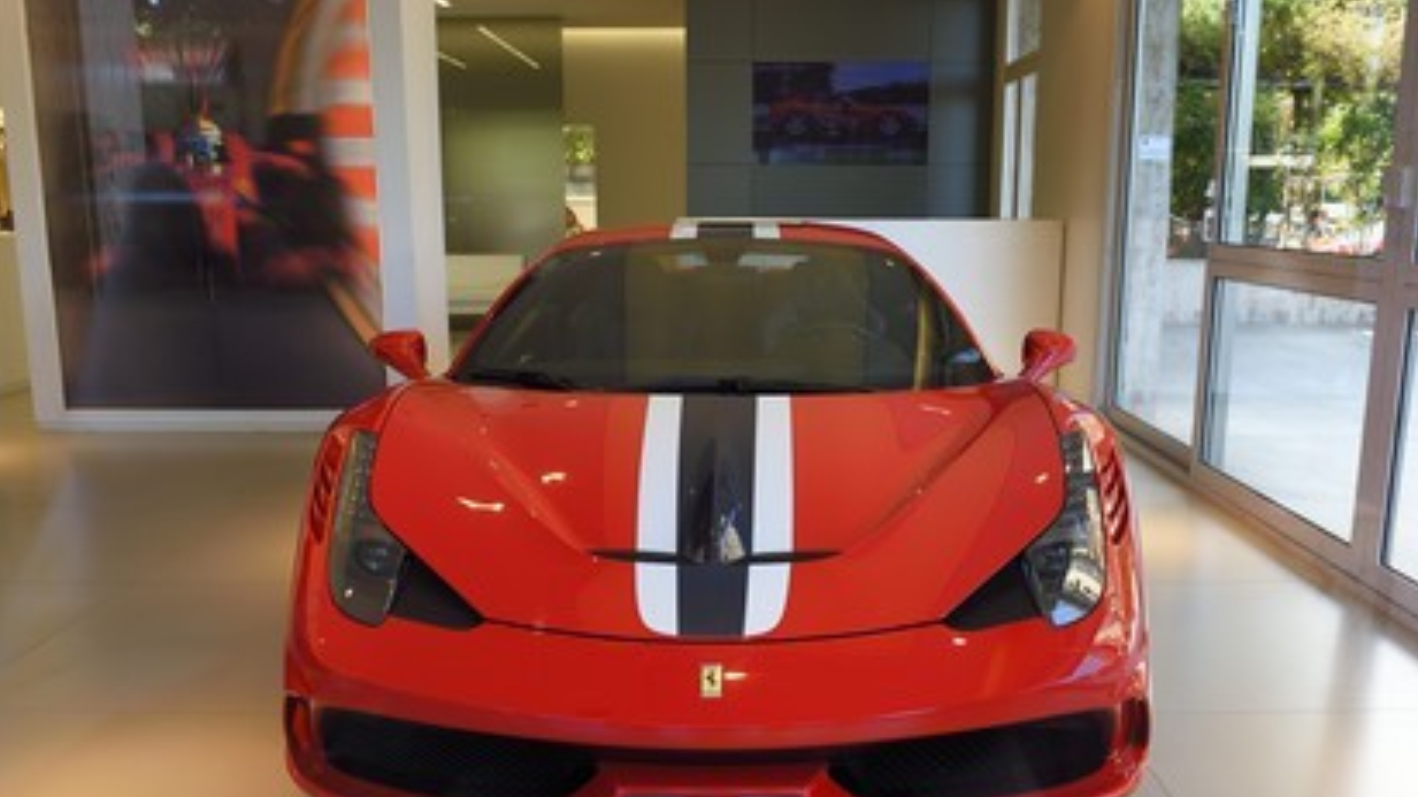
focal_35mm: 30
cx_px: 721
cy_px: 424
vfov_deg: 38.9
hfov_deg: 64.3
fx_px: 1128
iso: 200
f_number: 5.6
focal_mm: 28
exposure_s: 1/50
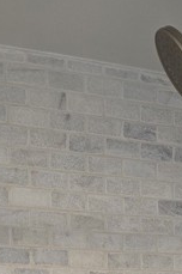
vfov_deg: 25.4
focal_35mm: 67
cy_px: 369
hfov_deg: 19.9
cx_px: 159
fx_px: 510
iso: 80
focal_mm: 6.3
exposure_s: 1/60
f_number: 1.7
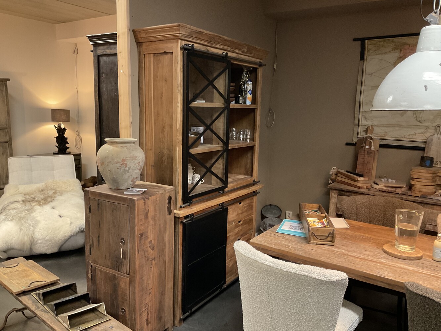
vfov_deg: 48.2
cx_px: 220
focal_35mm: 29
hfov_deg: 61.7
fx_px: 369
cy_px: 166
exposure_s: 1/33
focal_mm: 3
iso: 250
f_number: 1.8
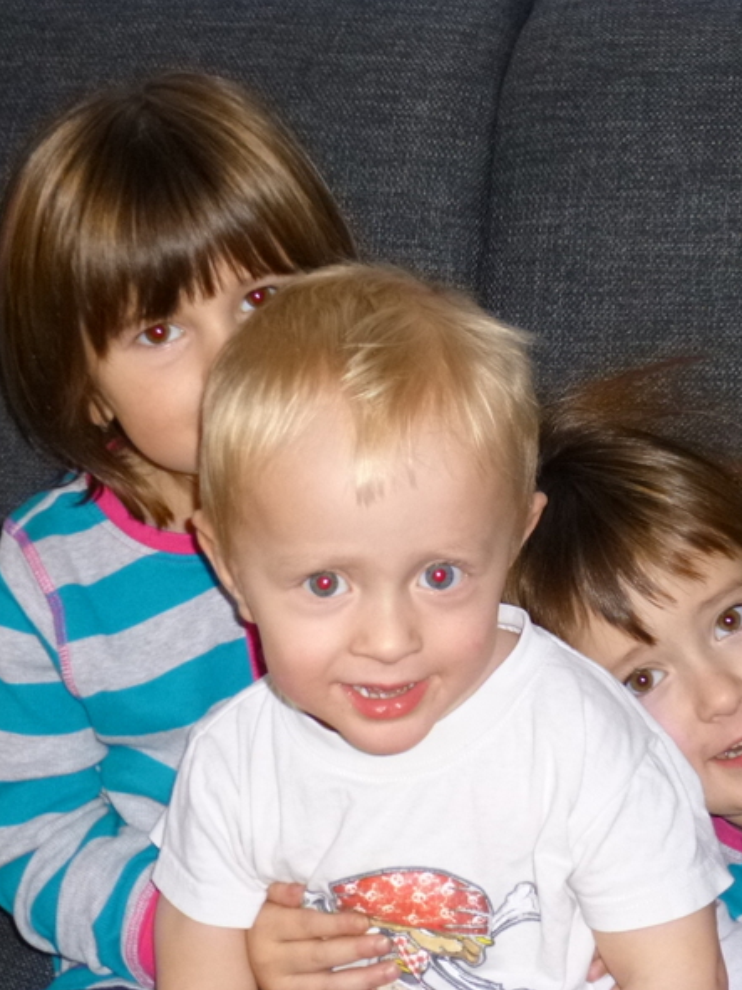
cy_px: 498
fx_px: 1858
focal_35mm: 65
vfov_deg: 29.8
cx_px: 444
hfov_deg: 22.5
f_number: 4
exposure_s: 1/60
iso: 400
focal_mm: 8.6
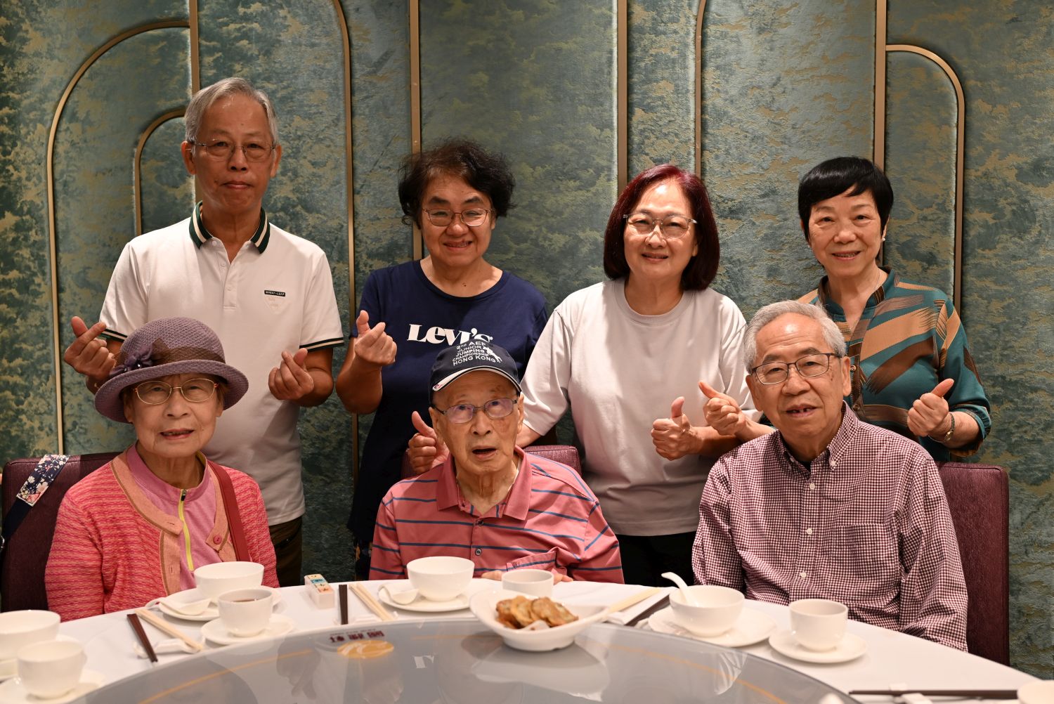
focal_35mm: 40
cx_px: 527
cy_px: 352
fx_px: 1172
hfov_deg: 48.4
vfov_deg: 33.4
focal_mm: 40
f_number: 4
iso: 560
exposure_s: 1/60
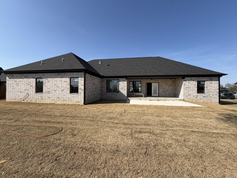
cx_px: 118
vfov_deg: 85.7
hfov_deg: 102.1
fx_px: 96
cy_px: 89
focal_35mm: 14
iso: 20
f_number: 2.2
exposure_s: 1/770
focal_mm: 2.22
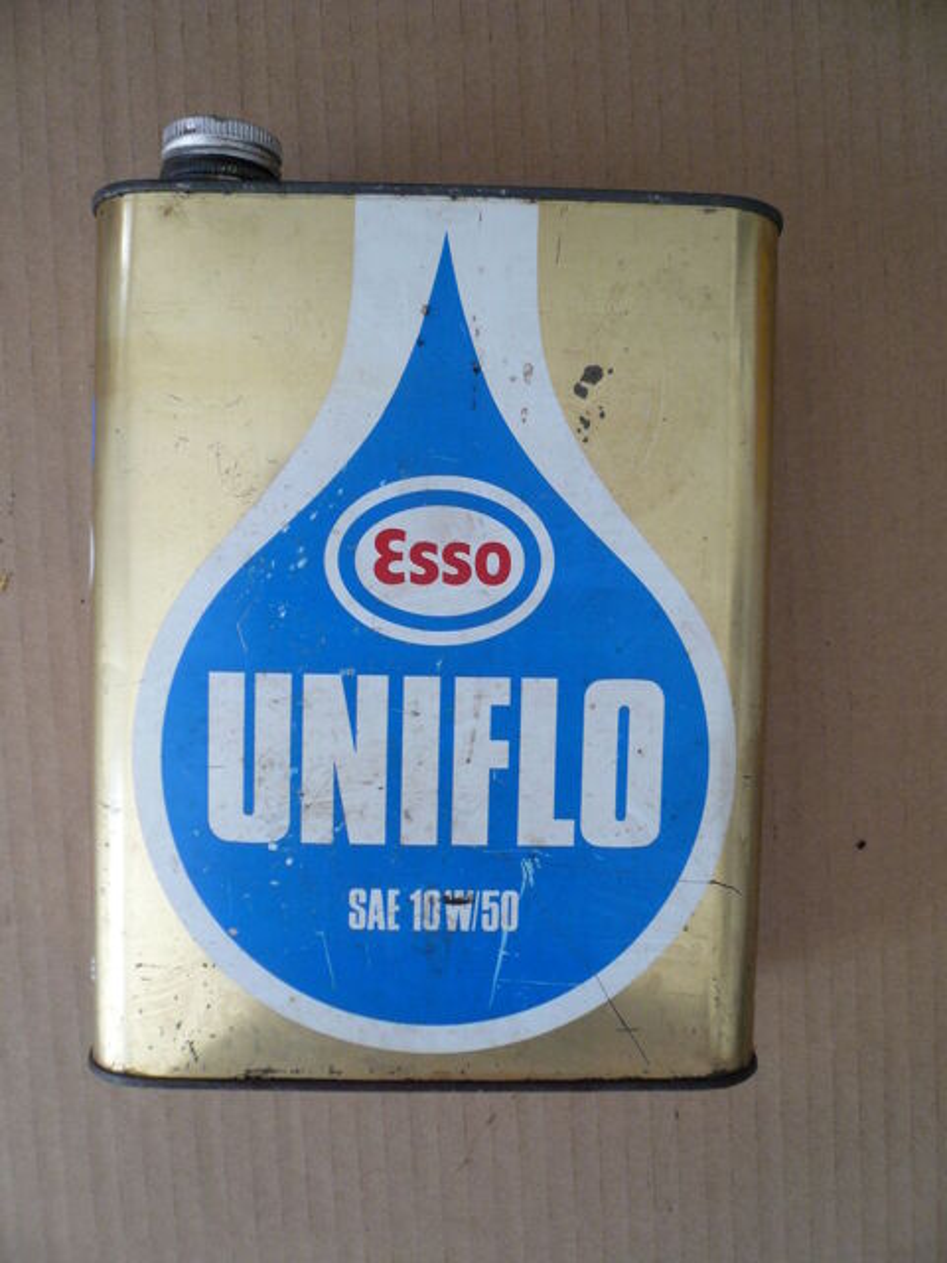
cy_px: 632
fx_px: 1021
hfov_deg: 49.7
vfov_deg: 63.4
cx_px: 474
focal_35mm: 28
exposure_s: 1/50
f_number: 2.8
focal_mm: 4.6
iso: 100
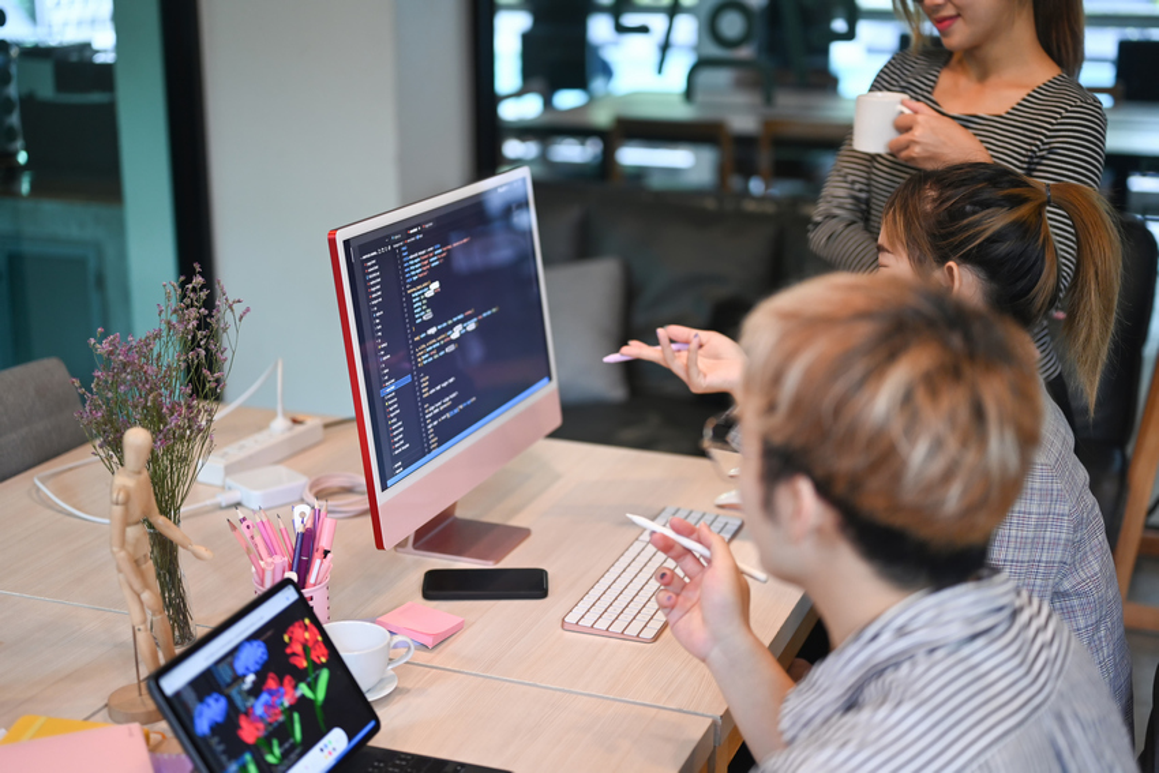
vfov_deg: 27.0
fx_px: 1610
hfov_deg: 39.6
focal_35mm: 50
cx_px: 580
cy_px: 386
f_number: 1.8
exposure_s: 1/160
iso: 640
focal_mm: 50
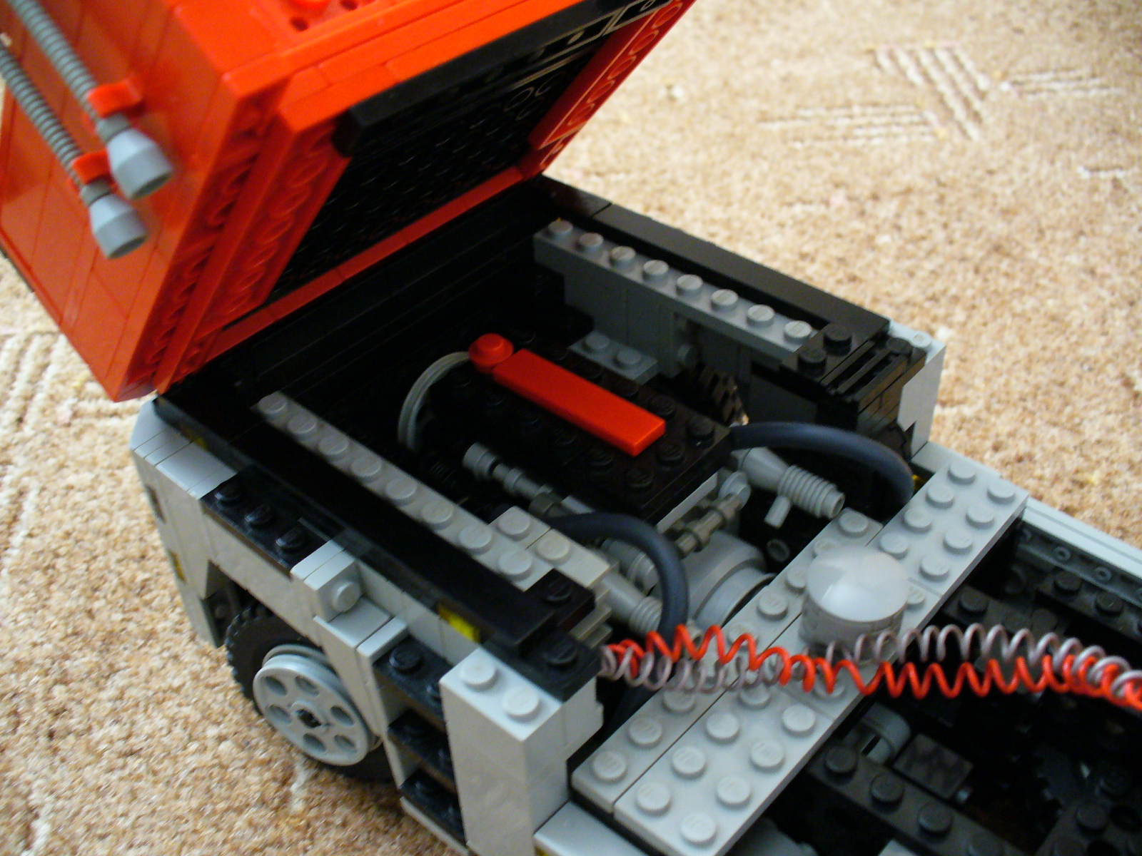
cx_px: 571
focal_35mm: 37
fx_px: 1221
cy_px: 428
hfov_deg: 50.1
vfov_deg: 38.7
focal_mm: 6.1
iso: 200
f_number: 2.8
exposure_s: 1/8
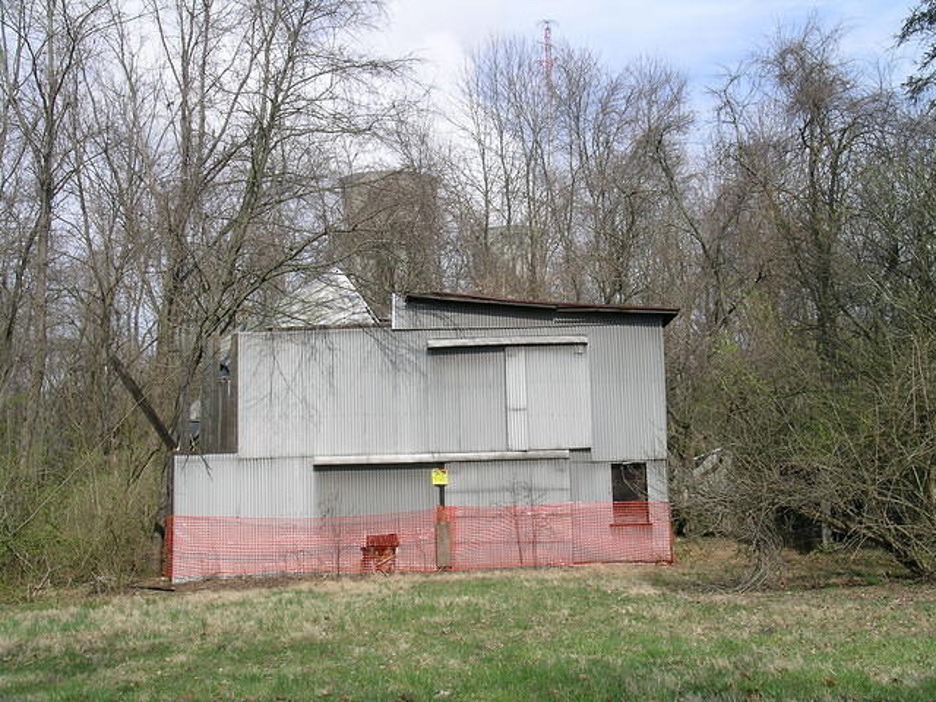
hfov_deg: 41.2
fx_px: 1244
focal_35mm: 46
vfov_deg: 31.5
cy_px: 351
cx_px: 468
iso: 50
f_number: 7.4
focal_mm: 9.5
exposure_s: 1/213
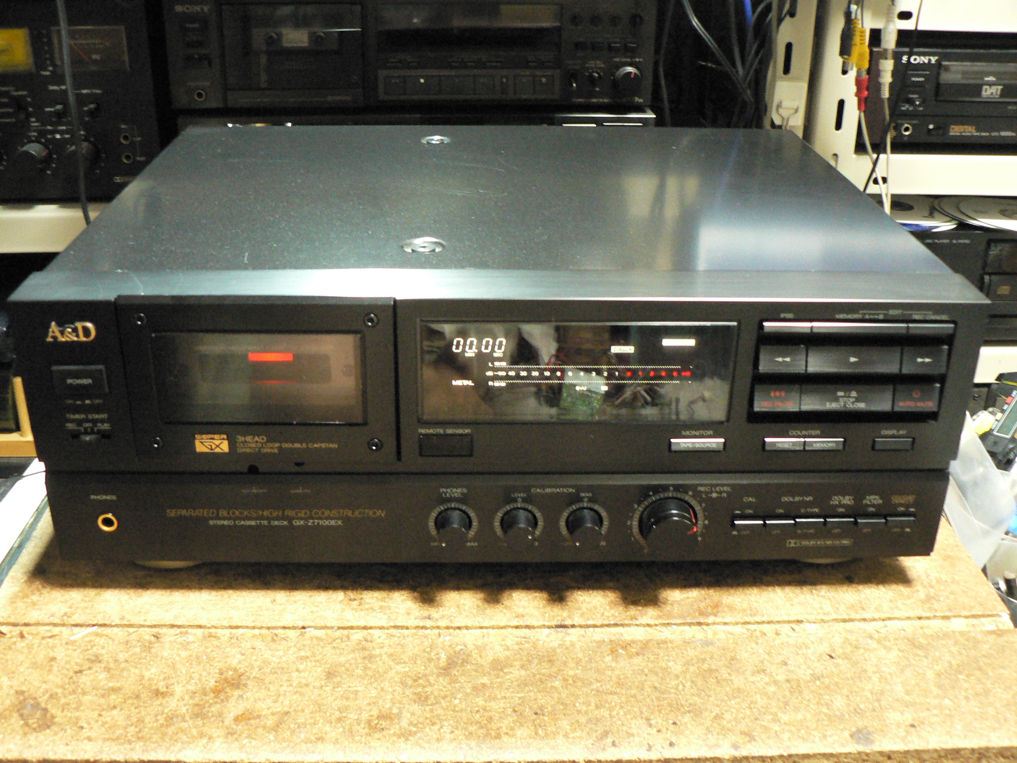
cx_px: 508
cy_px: 382
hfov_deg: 51.4
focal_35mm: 36
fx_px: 1058
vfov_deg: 39.7
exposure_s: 1/6
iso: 400
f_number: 2.8
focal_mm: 6
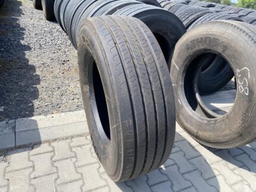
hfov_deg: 67.3
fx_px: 192
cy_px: 96
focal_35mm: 26
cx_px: 128
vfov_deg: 53.1
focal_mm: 4.25
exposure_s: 1/1245
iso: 32
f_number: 1.8
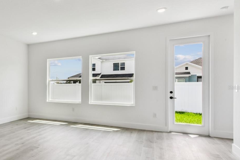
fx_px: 173
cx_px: 43
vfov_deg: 49.5
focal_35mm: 26
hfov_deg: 62.7
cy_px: 87
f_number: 22
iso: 100
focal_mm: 10
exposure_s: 1/15
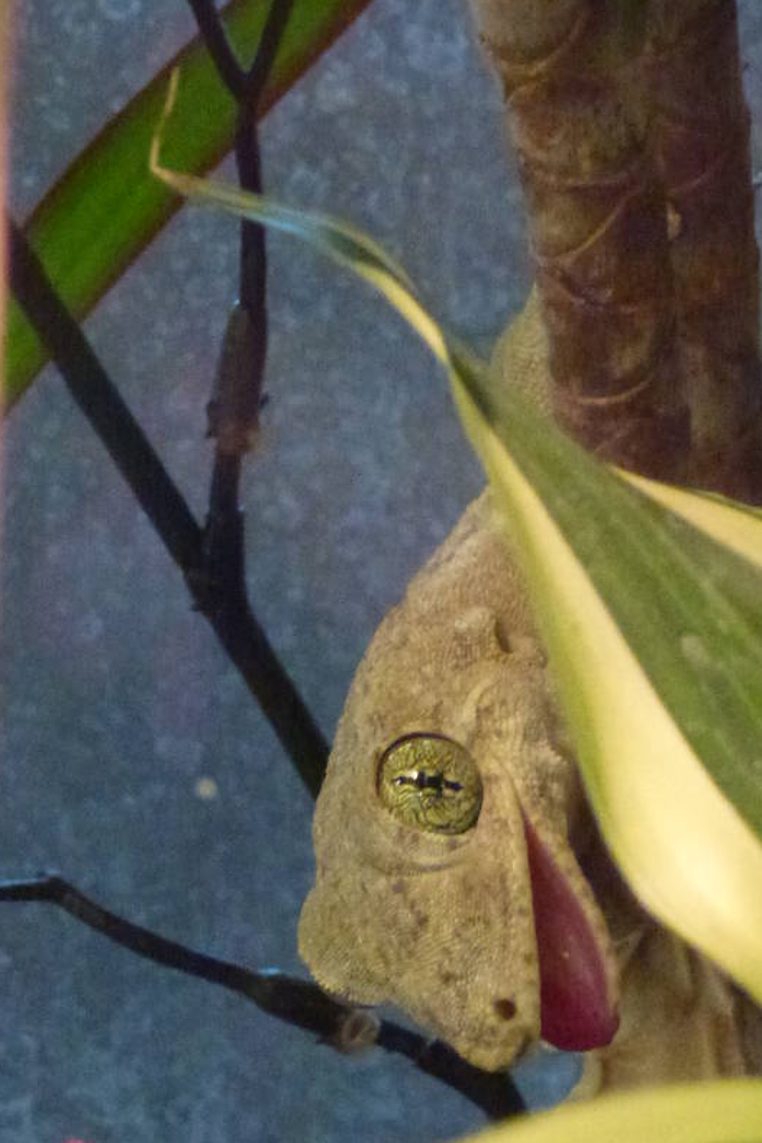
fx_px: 5492
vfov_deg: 11.9
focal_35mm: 173
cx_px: 606
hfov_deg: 7.9
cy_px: 729
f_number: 4.8
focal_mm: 14.8
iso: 800
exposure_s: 1/15
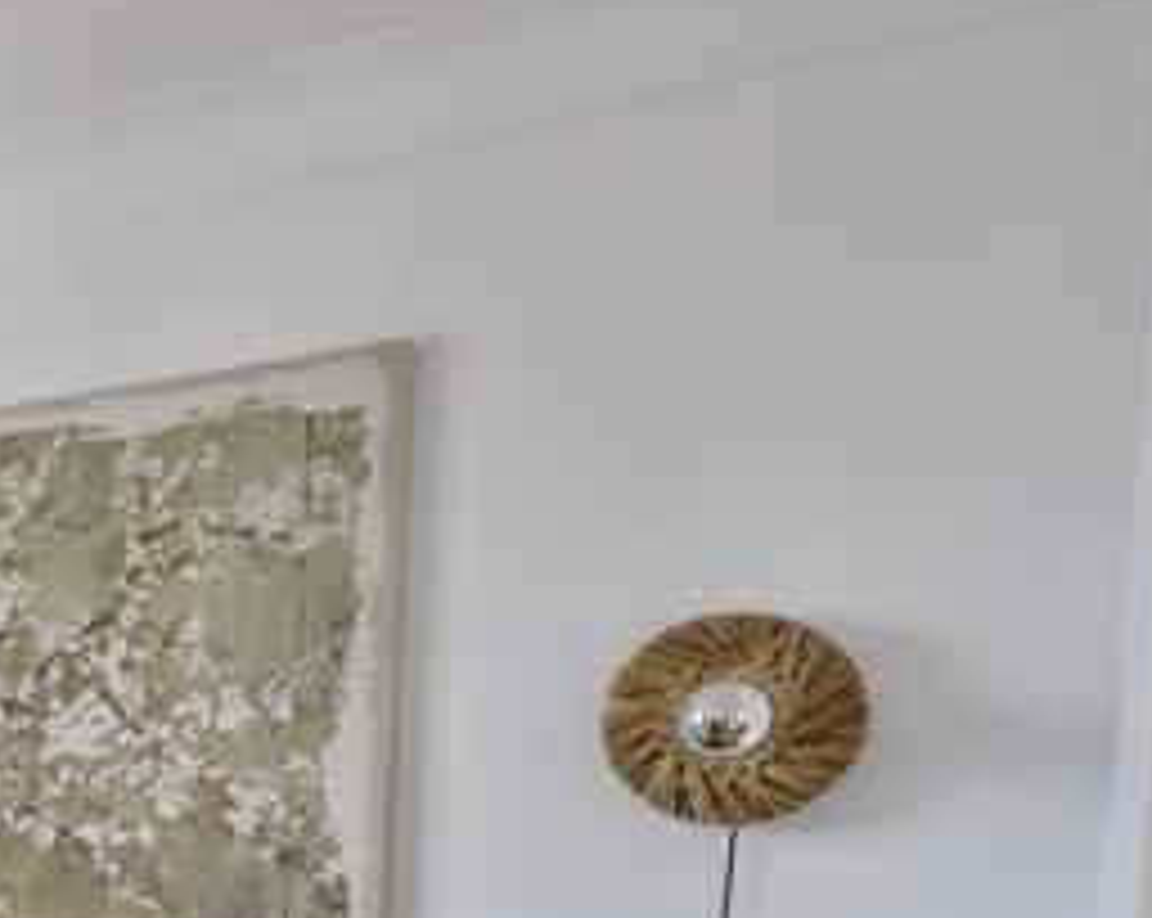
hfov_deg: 28.2
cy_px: 956
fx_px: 1600
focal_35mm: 47
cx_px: -522
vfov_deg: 29.5
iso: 800
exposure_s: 1/50
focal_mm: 16
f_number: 8
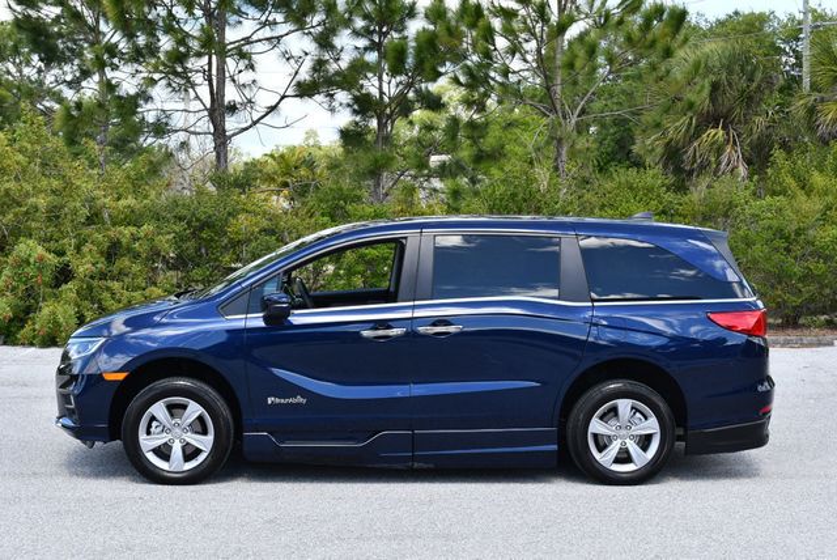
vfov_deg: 24.2
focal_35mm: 56
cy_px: 280
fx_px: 1303
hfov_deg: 35.6
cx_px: 418
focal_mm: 28
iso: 200
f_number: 7.1
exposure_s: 1/250
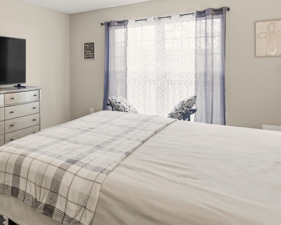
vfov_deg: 50.6
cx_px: 38
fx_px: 233
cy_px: 74
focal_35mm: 28
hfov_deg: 55.5
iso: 400
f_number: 9
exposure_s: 1/38
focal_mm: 10
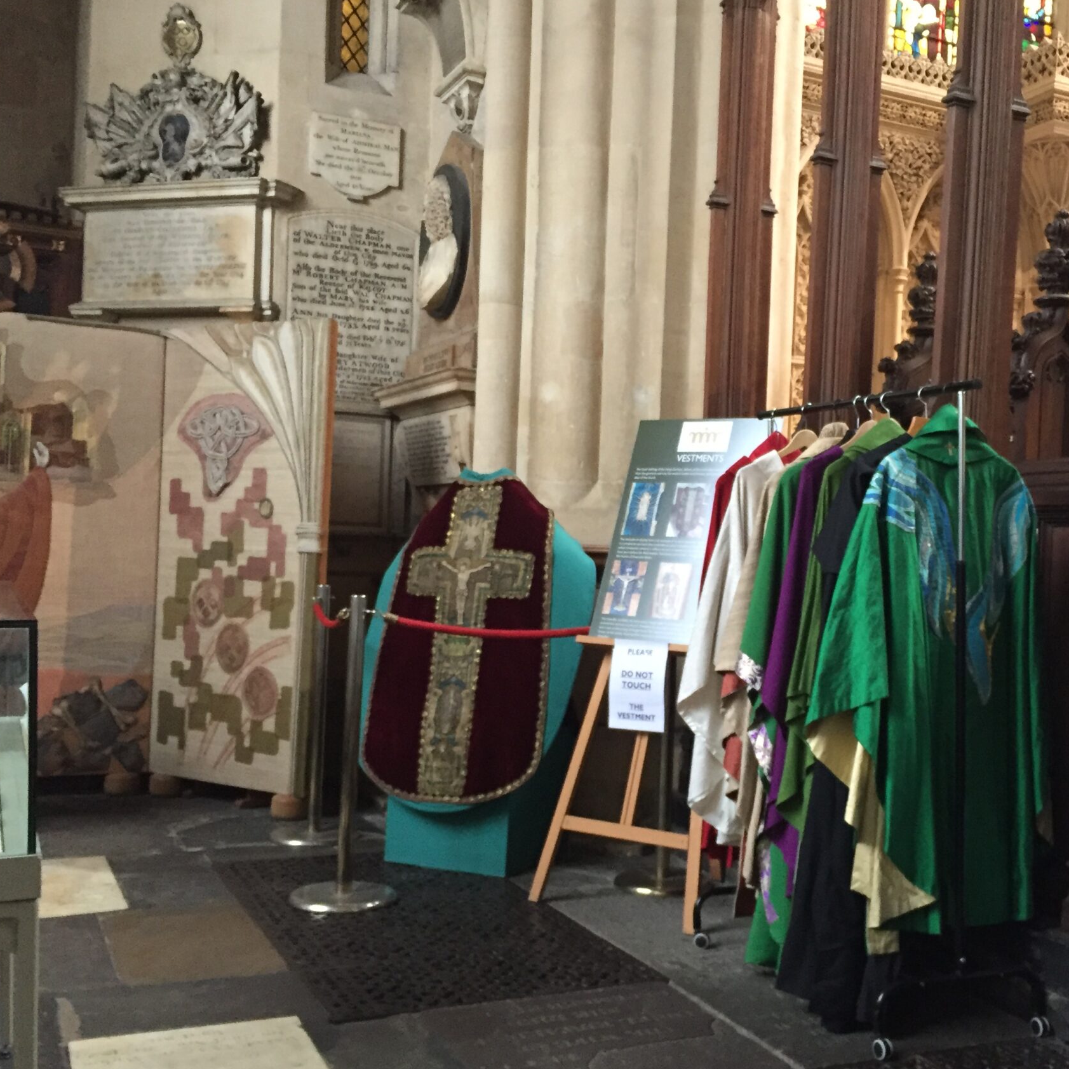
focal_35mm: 39
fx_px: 1363
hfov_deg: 42.1
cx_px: 733
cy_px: 585
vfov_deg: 42.8
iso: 250
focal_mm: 4.15
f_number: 2.2
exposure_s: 1/25
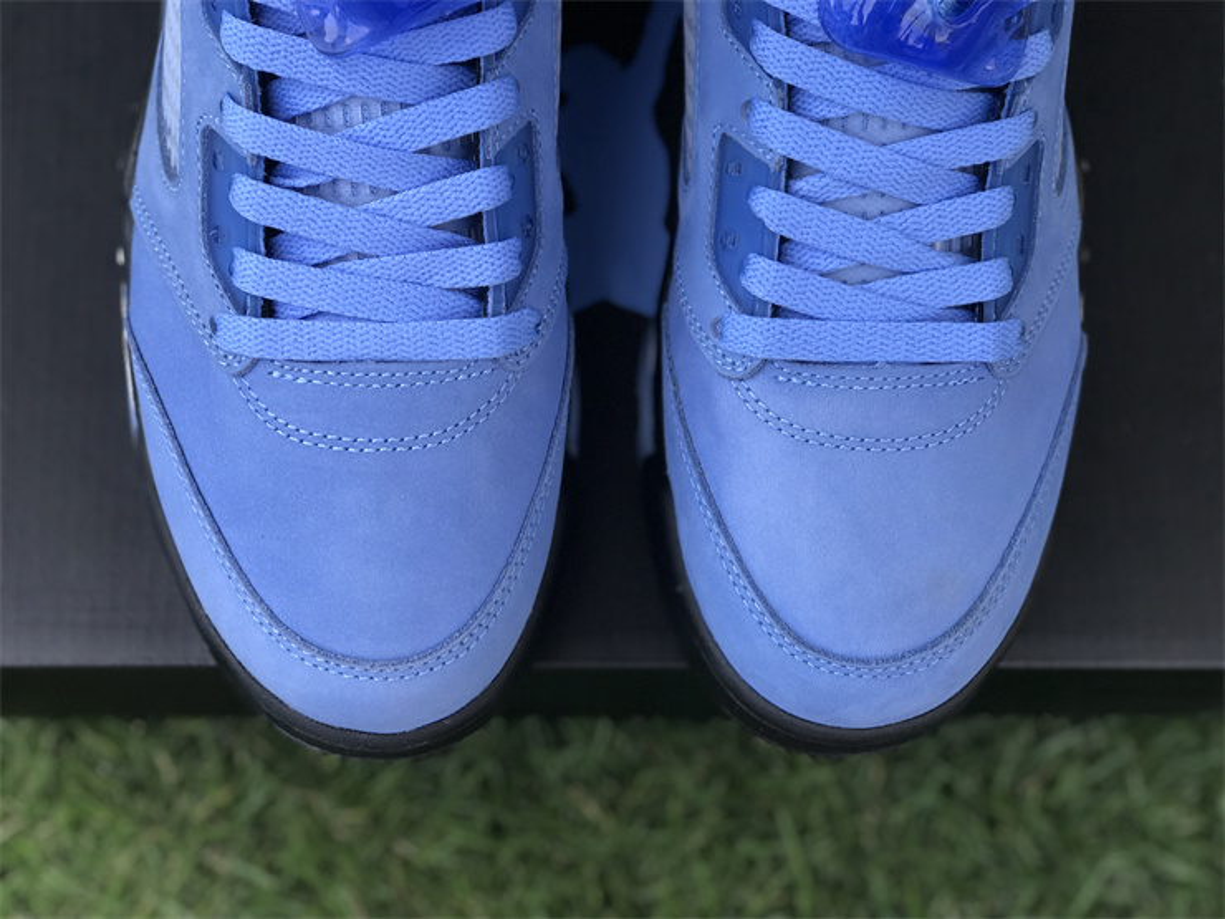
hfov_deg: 33.8
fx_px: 2017
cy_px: 460
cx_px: 612
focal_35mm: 57
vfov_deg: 25.7
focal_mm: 6.6
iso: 25
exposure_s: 1/100
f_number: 2.8
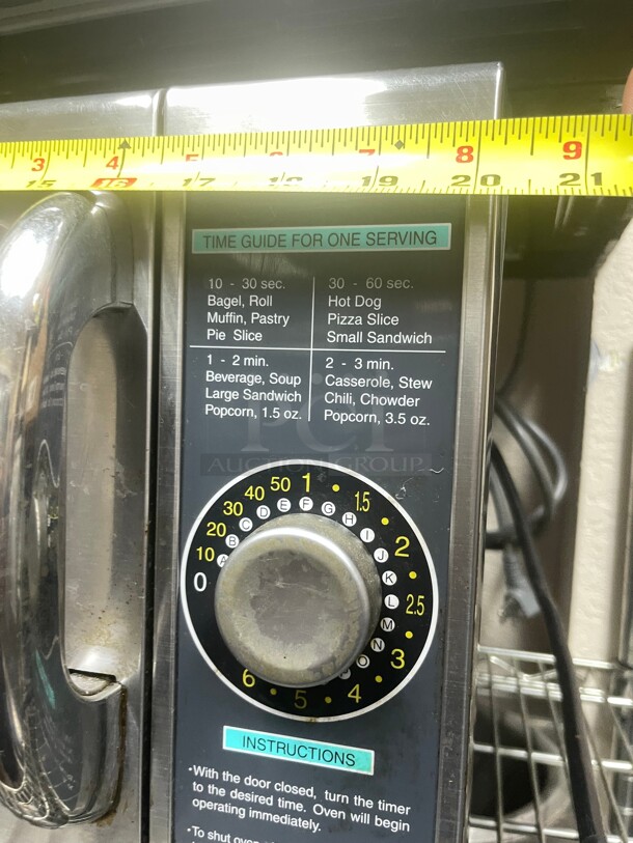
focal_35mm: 26
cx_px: 316
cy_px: 422
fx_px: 634
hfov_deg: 53.1
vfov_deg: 67.3
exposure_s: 1/60
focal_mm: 5.1
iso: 250
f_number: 1.6
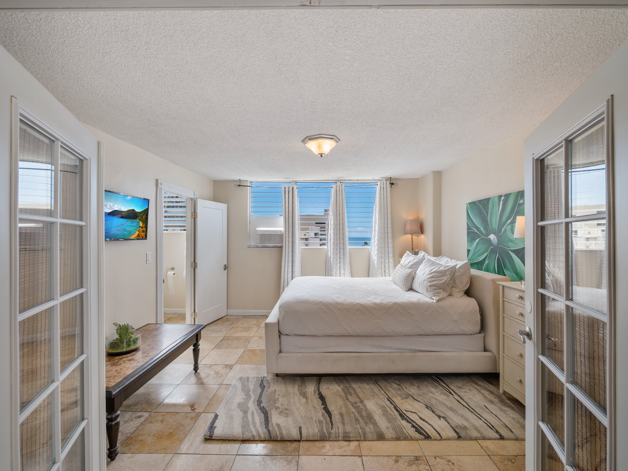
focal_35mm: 14
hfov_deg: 102.0
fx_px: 254
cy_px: 236
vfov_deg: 85.7
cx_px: 314
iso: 200
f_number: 4
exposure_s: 1/1600
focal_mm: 7
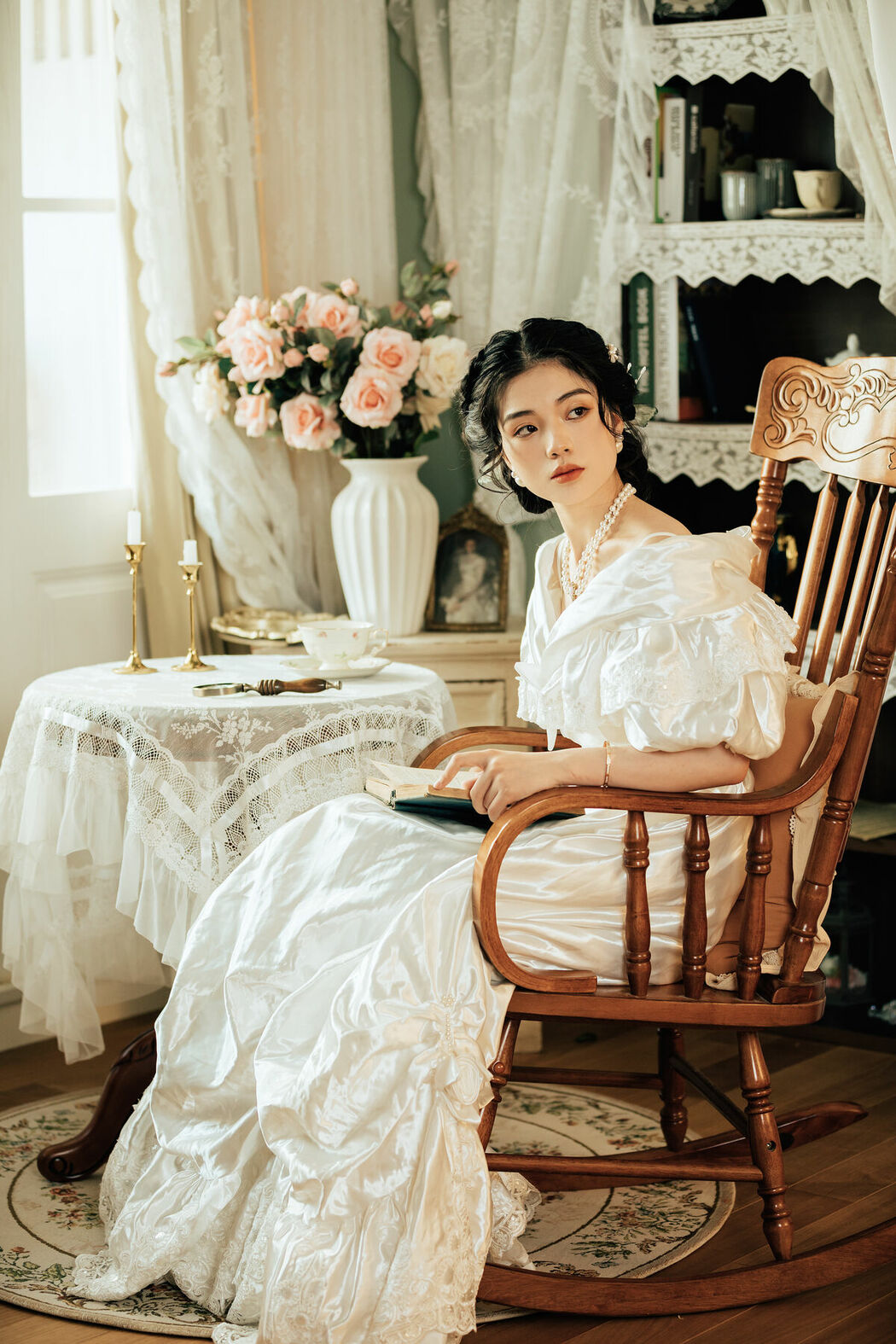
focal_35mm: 69
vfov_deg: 29.2
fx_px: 2576
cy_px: 672
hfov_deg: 19.7
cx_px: 448
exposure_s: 1/200
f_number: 2.8
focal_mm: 70
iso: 640
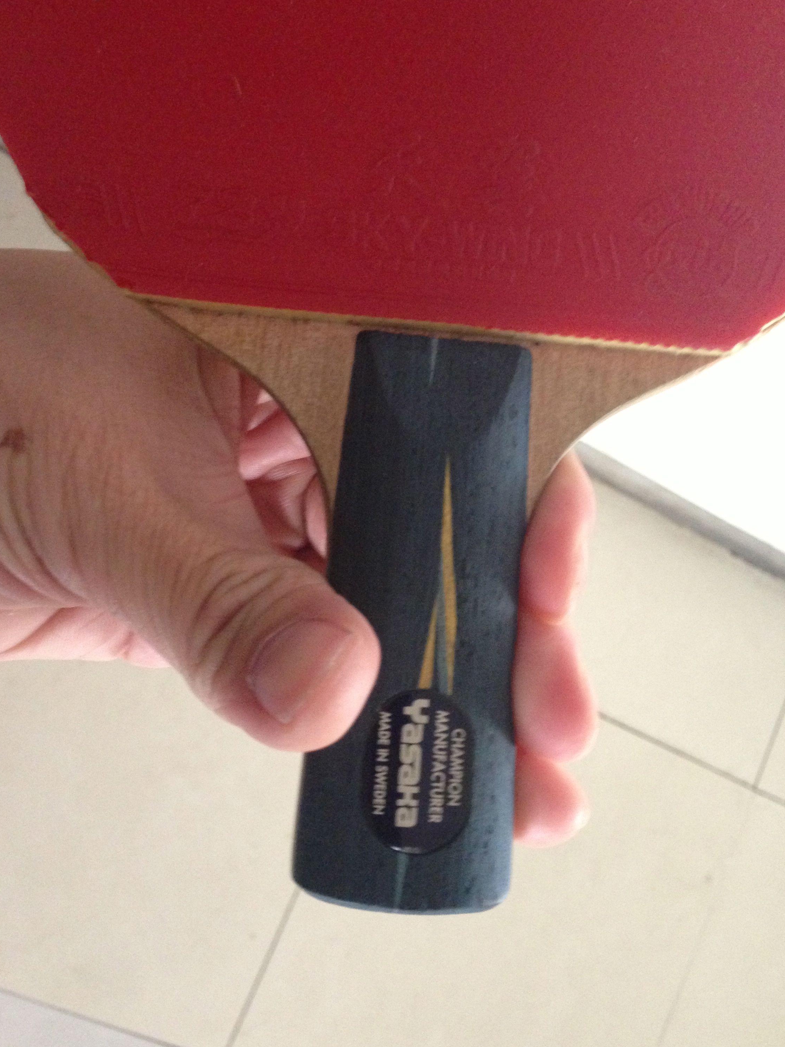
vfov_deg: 51.4
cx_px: 413
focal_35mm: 36
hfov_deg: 39.6
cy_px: 520
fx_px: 1089
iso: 400
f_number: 2.4
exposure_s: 1/17
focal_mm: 4.13
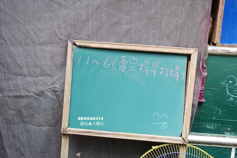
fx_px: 296
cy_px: 79
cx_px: 118
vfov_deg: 29.8
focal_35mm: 45
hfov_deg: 43.6
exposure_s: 1/80
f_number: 3.2
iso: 125
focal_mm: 16.39
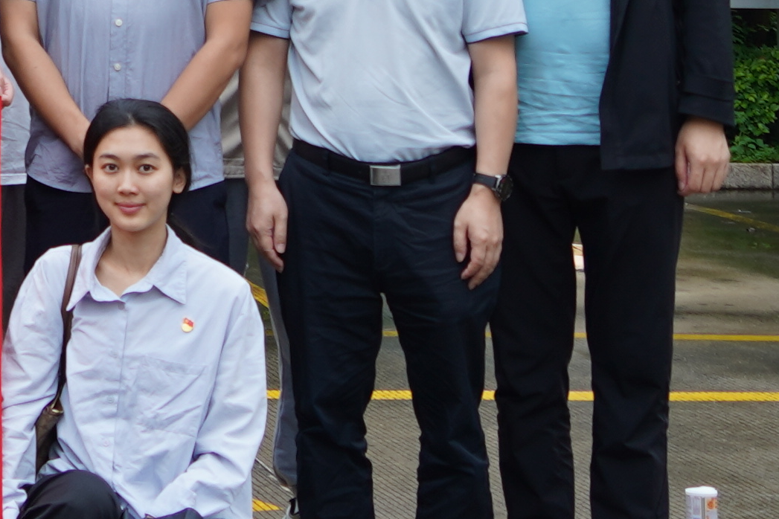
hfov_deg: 13.3
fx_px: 3224
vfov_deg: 8.8
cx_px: -222
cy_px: -448
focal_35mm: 149
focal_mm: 26
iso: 100
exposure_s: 1/50
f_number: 4.5
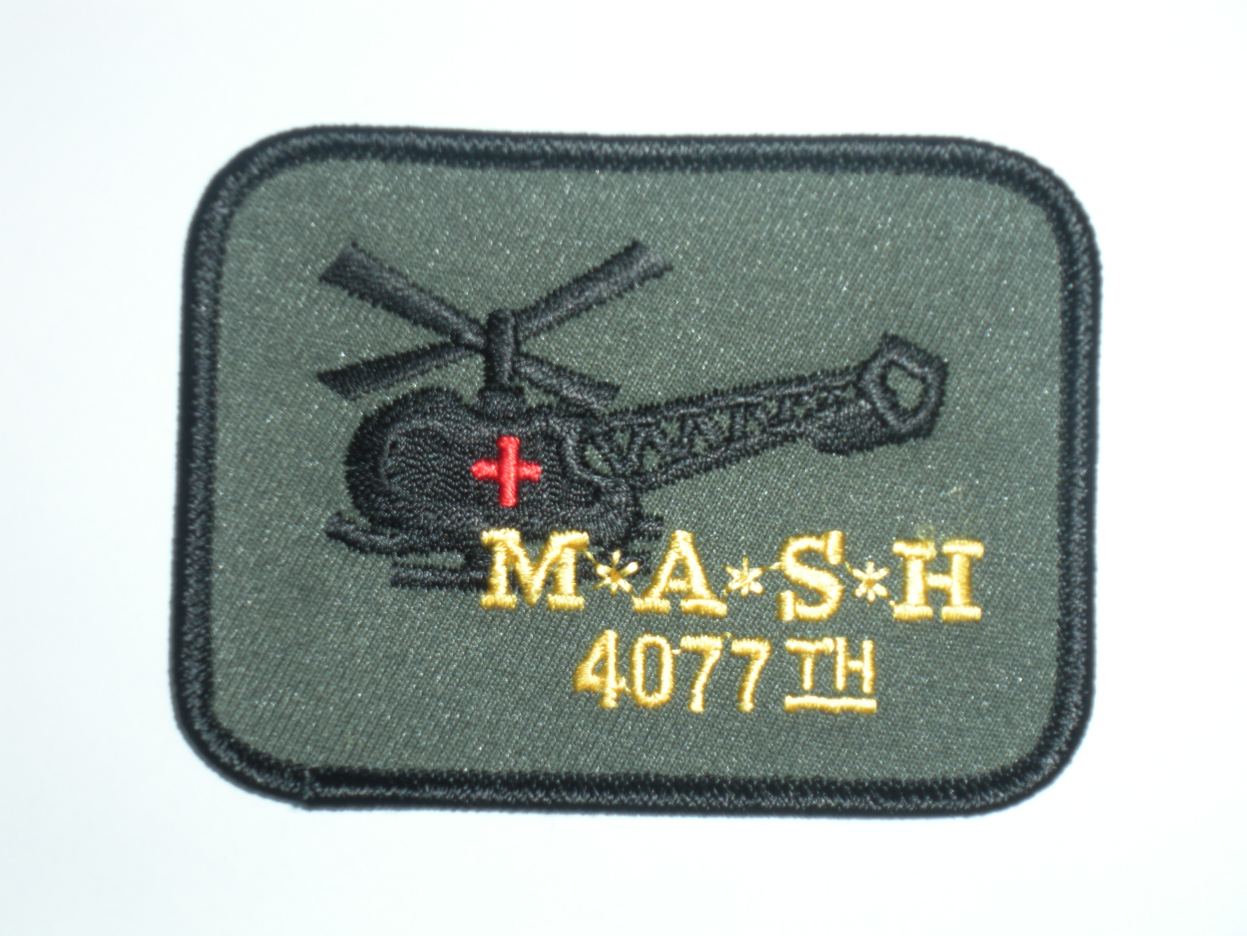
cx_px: 624
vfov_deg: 18.2
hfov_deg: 24.1
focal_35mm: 81
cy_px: 468
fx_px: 2918
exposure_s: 1/125
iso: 64
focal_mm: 14.2
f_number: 4.8
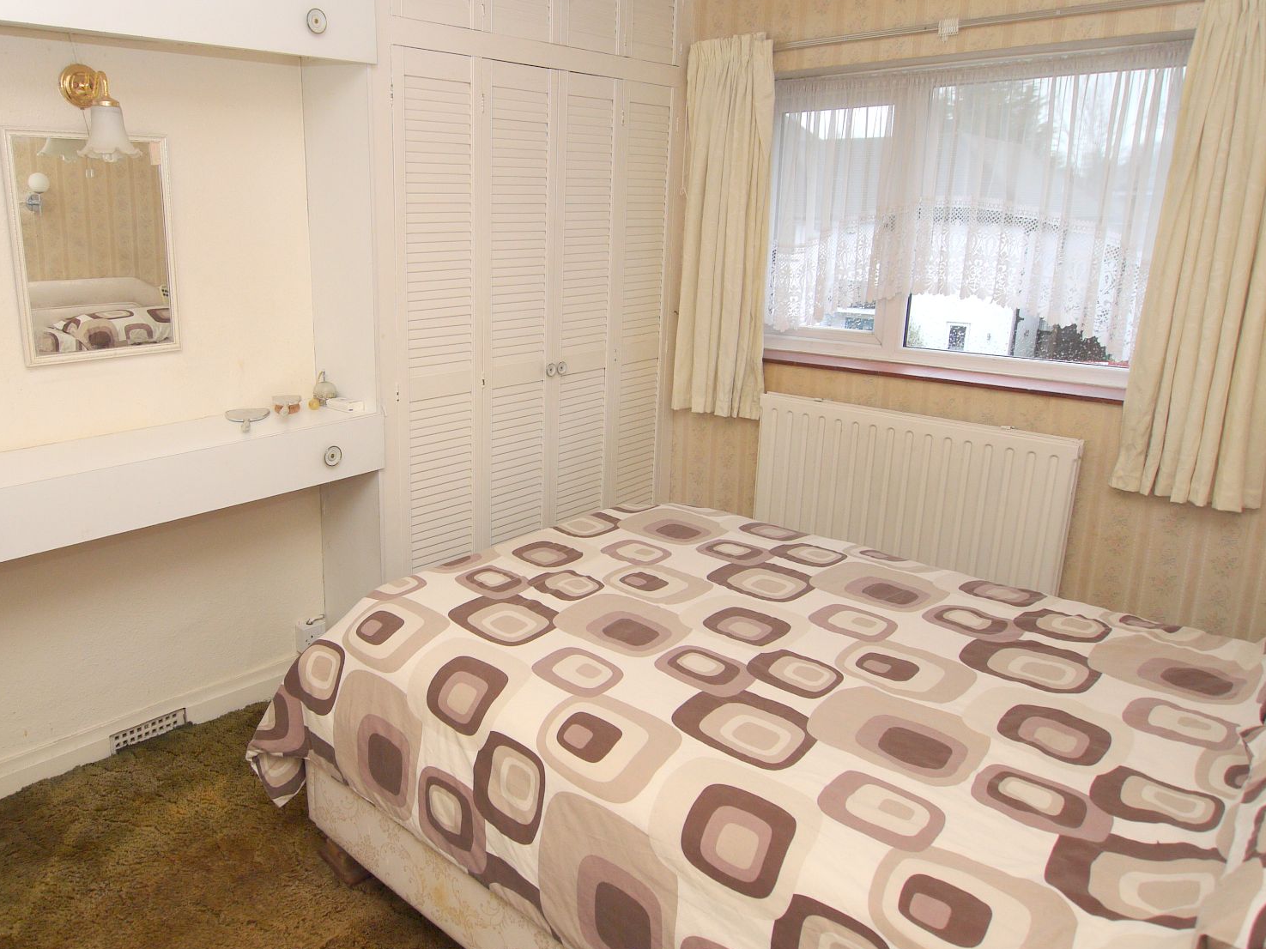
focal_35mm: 25
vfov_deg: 54.8
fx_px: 914
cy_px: 426
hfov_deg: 68.7
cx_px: 504
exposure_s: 1/60
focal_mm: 9
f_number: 4
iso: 100
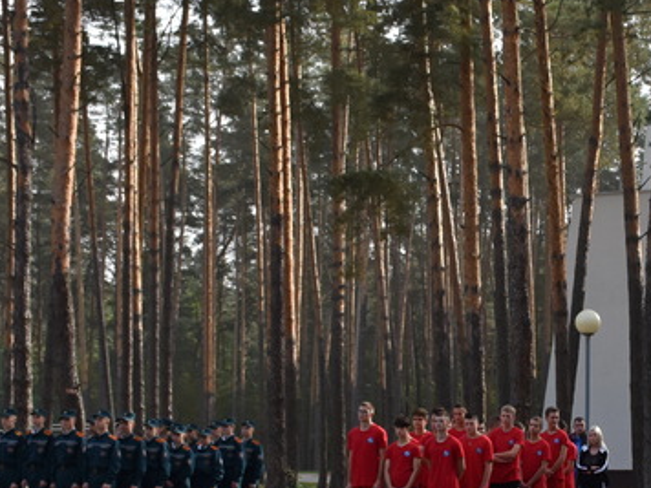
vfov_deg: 18.0
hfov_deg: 22.8
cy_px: 285
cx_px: 664
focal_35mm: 82
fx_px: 1542
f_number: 8
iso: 560
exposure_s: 1/500
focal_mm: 27
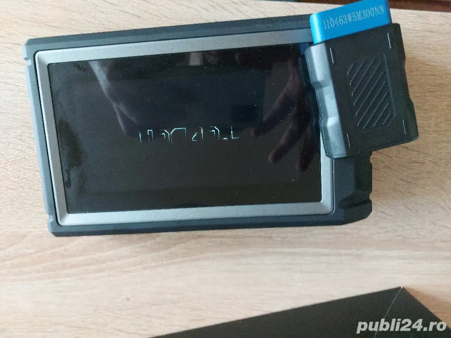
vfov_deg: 56.8
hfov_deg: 71.6
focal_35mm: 24
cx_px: 226
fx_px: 313
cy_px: 169
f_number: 1.8
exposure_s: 1/25
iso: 400
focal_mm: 5.23
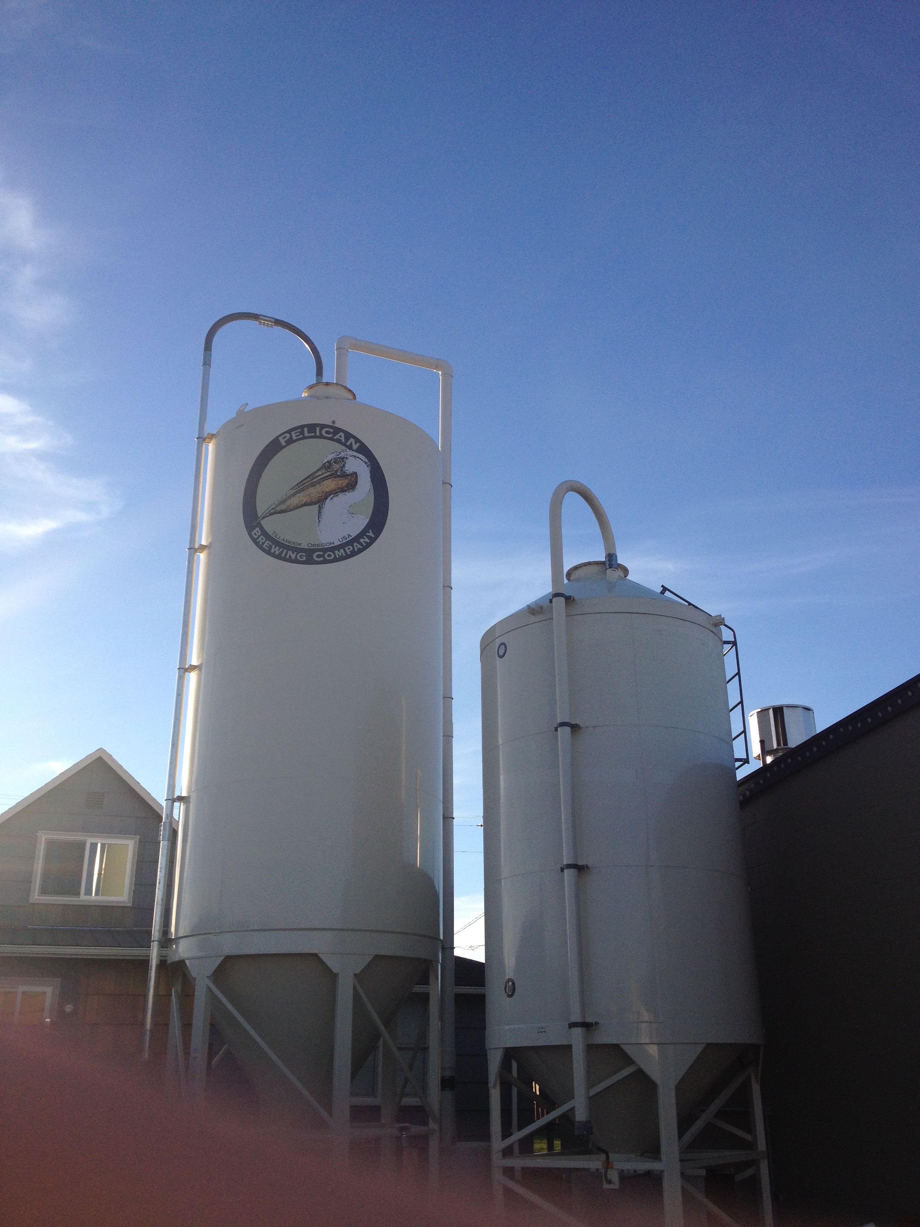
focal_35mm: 35
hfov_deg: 40.7
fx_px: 1240
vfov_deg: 52.6
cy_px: 614
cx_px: 460
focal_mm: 4.28
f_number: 2.4
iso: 50
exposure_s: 1/1255
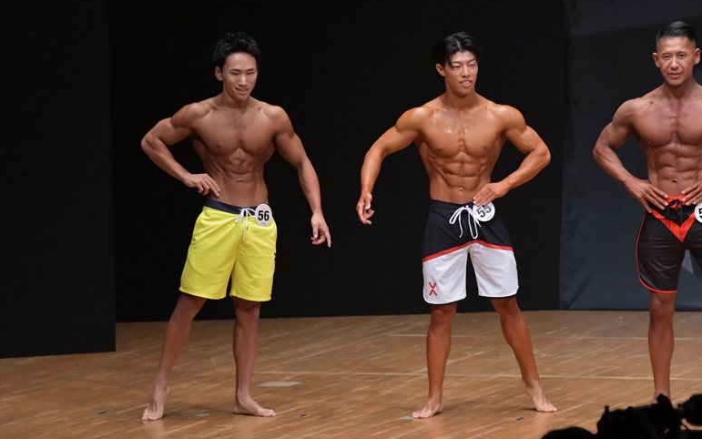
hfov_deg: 7.2
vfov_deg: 4.5
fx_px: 5587
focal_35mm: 292
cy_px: 215
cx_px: 352
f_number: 5.6
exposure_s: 1/400
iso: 6400
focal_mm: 190
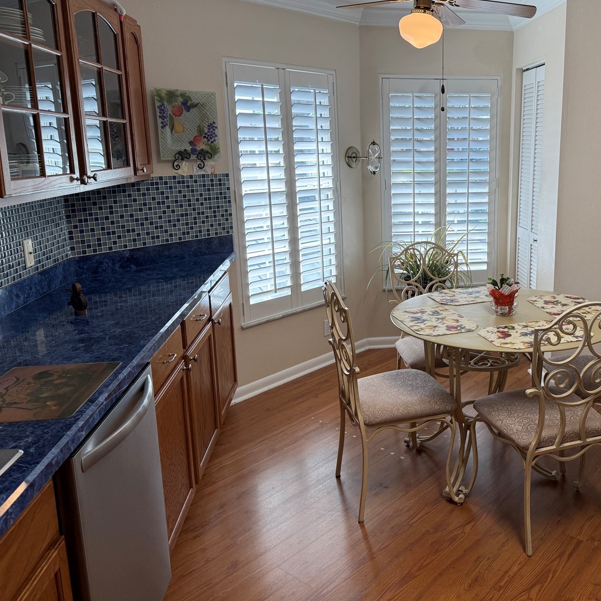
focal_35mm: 31
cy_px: 272
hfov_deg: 50.9
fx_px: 609
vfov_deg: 52.5
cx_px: 429
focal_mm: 6.76
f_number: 1.78
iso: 100
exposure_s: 1/246
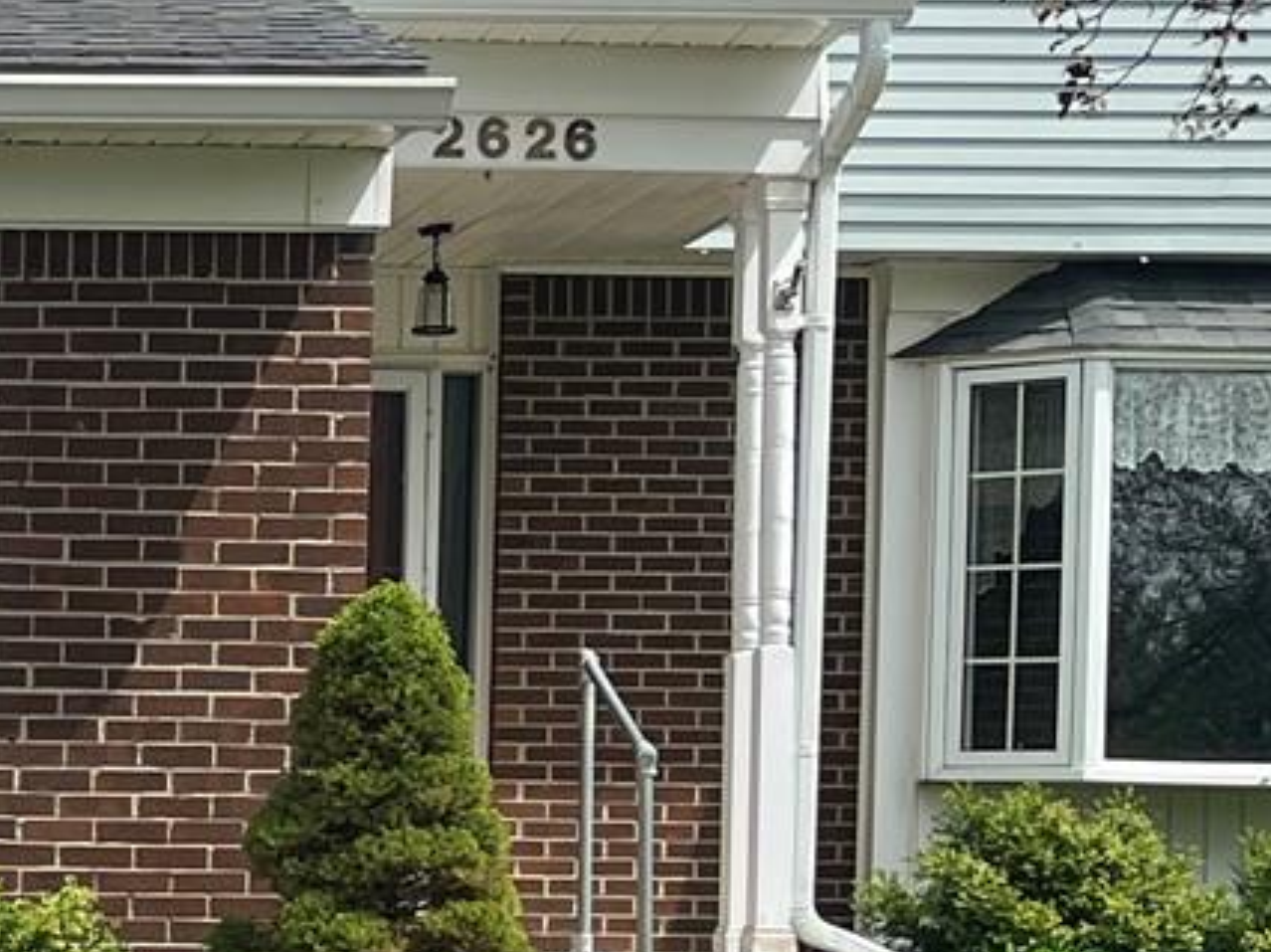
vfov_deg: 11.7
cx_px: -656
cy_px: 997
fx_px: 4587
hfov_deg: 14.6
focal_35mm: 125
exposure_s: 1/2571
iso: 50
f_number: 1.6
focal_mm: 5.1
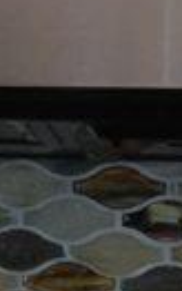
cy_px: 400
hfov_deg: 5.4
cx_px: 211
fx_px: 1911
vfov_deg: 8.6
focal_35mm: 241
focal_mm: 4.15
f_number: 2.2
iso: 100
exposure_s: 1/15
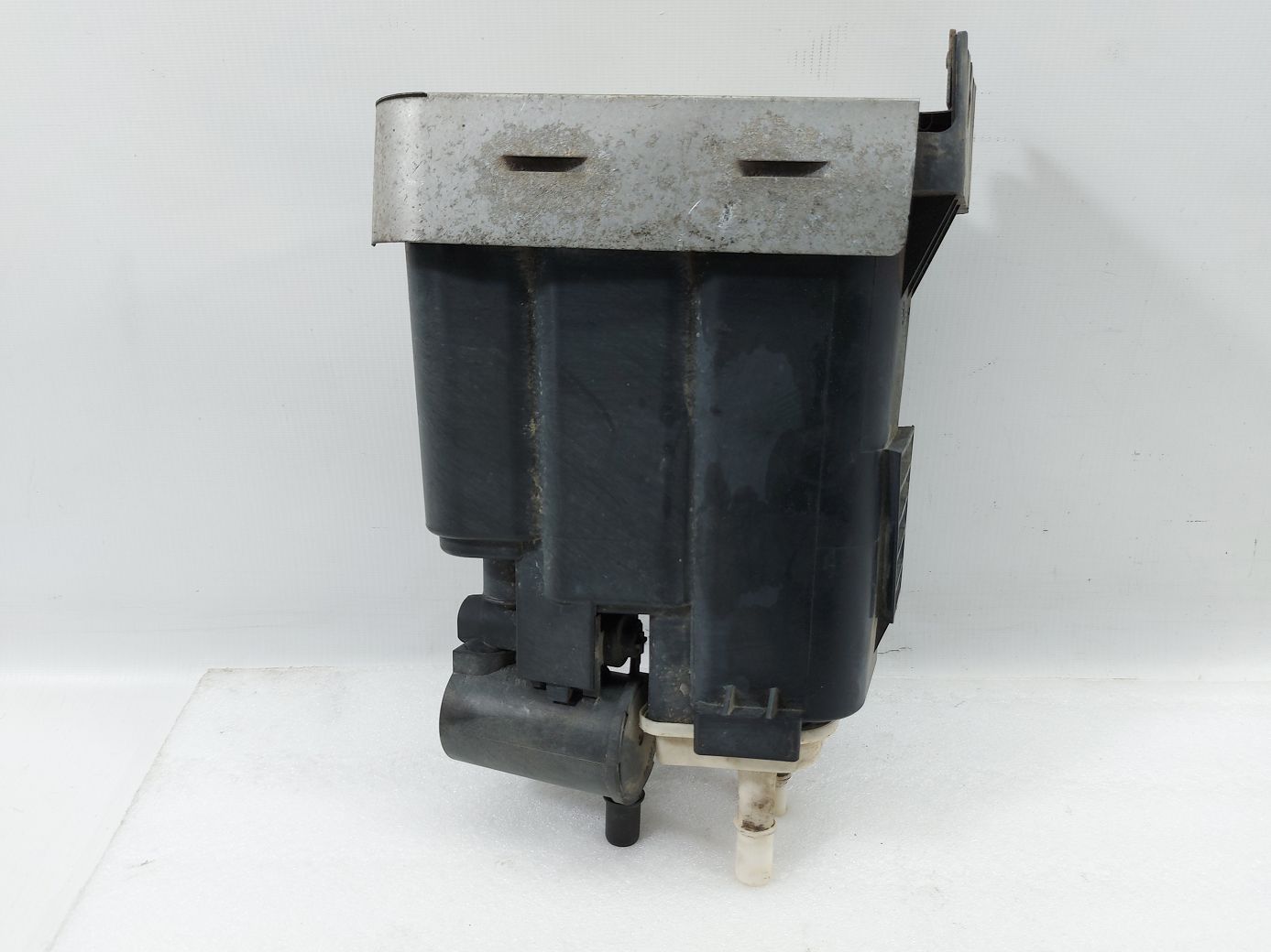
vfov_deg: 56.8
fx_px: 881
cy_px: 476
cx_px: 636
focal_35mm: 24
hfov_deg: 71.6
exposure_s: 1/50
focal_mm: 5.23
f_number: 1.8
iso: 50
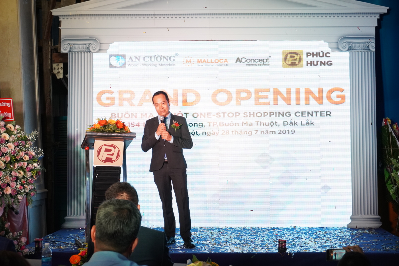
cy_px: 133
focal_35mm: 54
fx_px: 599
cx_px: 200
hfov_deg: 36.8
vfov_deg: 25.1
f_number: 5.6
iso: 1250
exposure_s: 1/80
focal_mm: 36
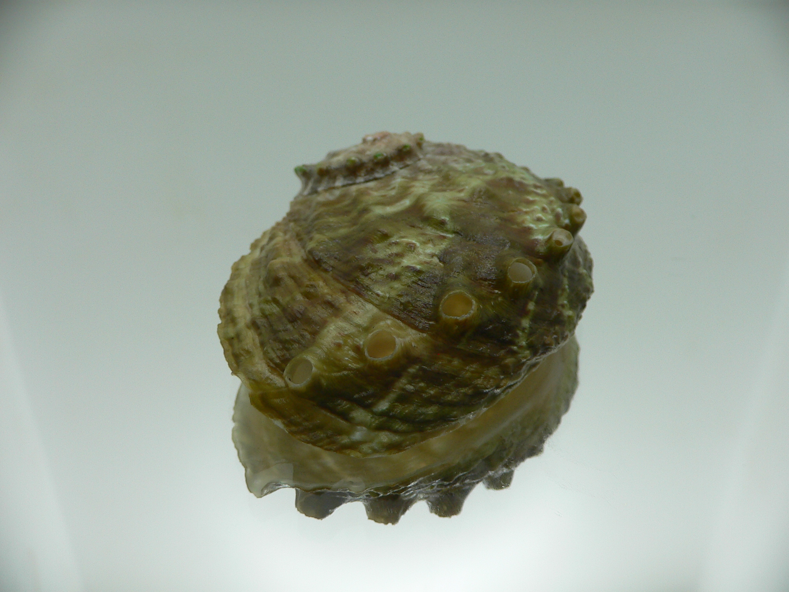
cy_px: 296
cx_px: 394
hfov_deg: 52.6
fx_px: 798
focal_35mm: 35
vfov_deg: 40.7
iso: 80
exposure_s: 1/80
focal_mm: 4.6
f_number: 2.8
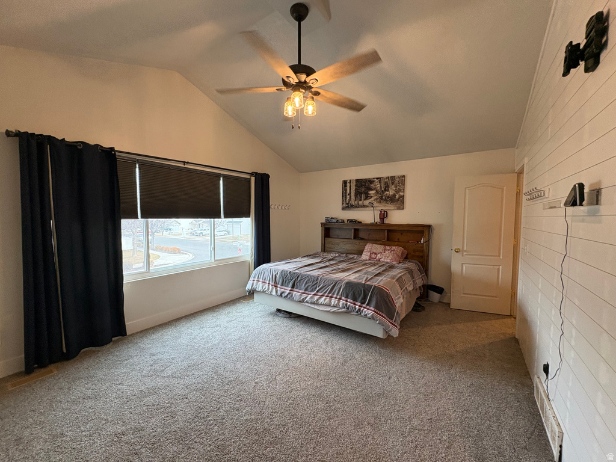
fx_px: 249
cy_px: 231
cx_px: 308
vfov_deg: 85.7
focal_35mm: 14
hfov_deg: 102.1
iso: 250
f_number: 2.2
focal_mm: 2.22
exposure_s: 1/60
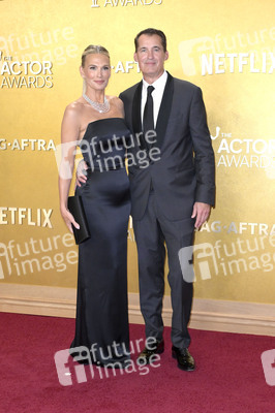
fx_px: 539
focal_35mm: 47
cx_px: 138
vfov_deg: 41.9
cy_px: 206
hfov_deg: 28.6
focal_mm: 47
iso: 2500
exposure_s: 1/200
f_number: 8
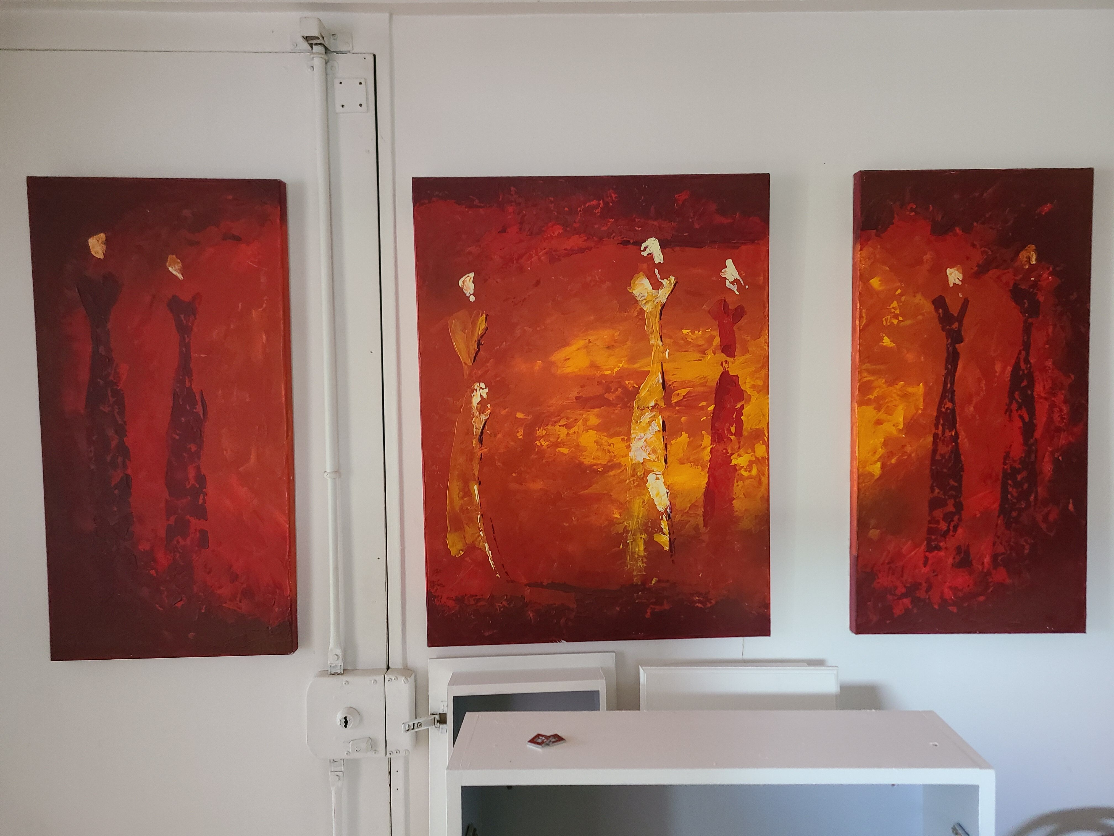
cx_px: 557
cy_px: 418
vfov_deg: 53.1
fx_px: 837
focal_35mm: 26
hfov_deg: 67.3
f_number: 1.8
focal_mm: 5.4
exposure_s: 1/40
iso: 320
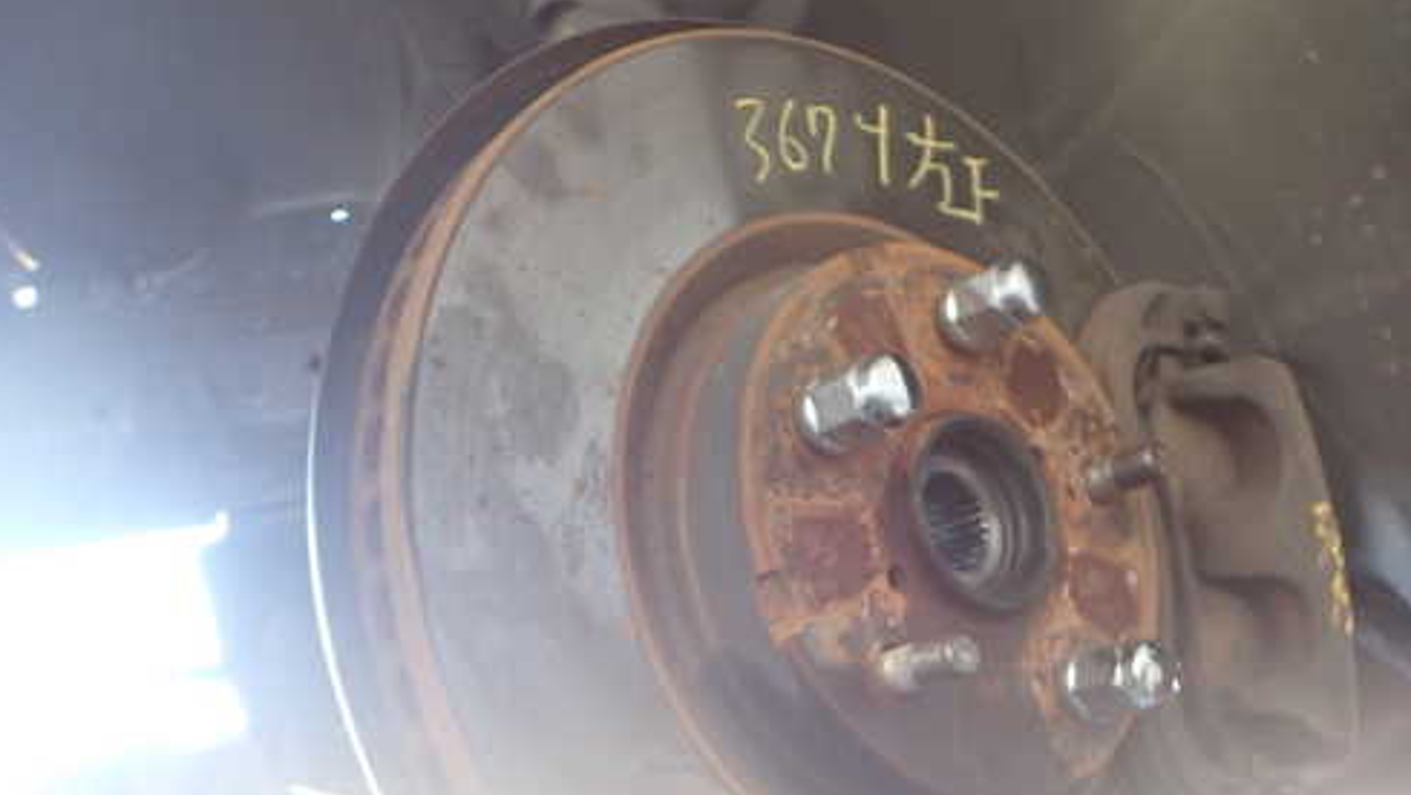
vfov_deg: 29.5
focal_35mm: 40
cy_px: 550
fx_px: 1497
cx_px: 757
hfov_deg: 50.4
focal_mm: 5.4
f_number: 2.3
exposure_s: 1/30
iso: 400
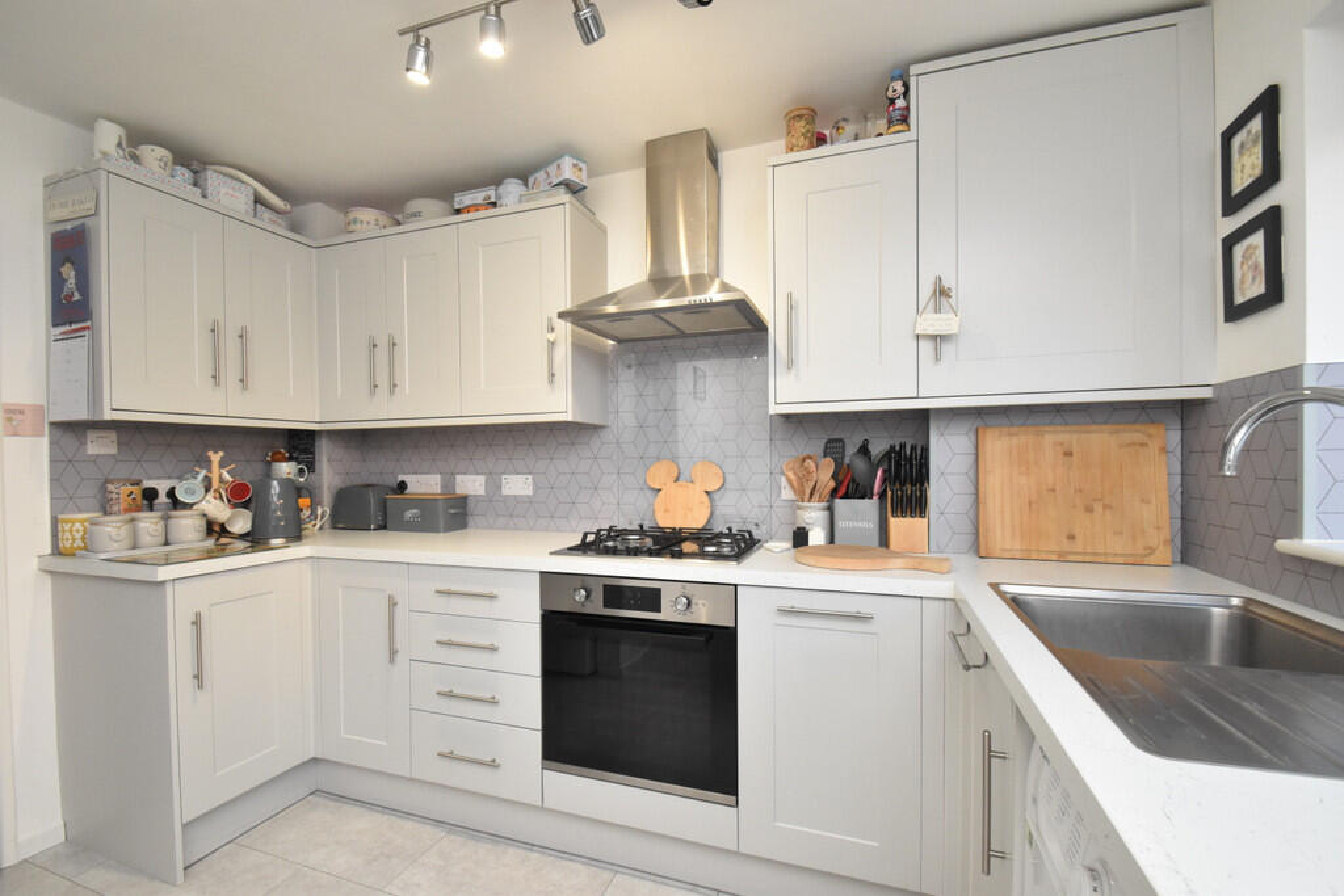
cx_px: 672
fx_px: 560
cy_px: 448
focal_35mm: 15
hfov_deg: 100.4
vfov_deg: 77.3
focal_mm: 10
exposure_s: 1/60
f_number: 9
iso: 1600
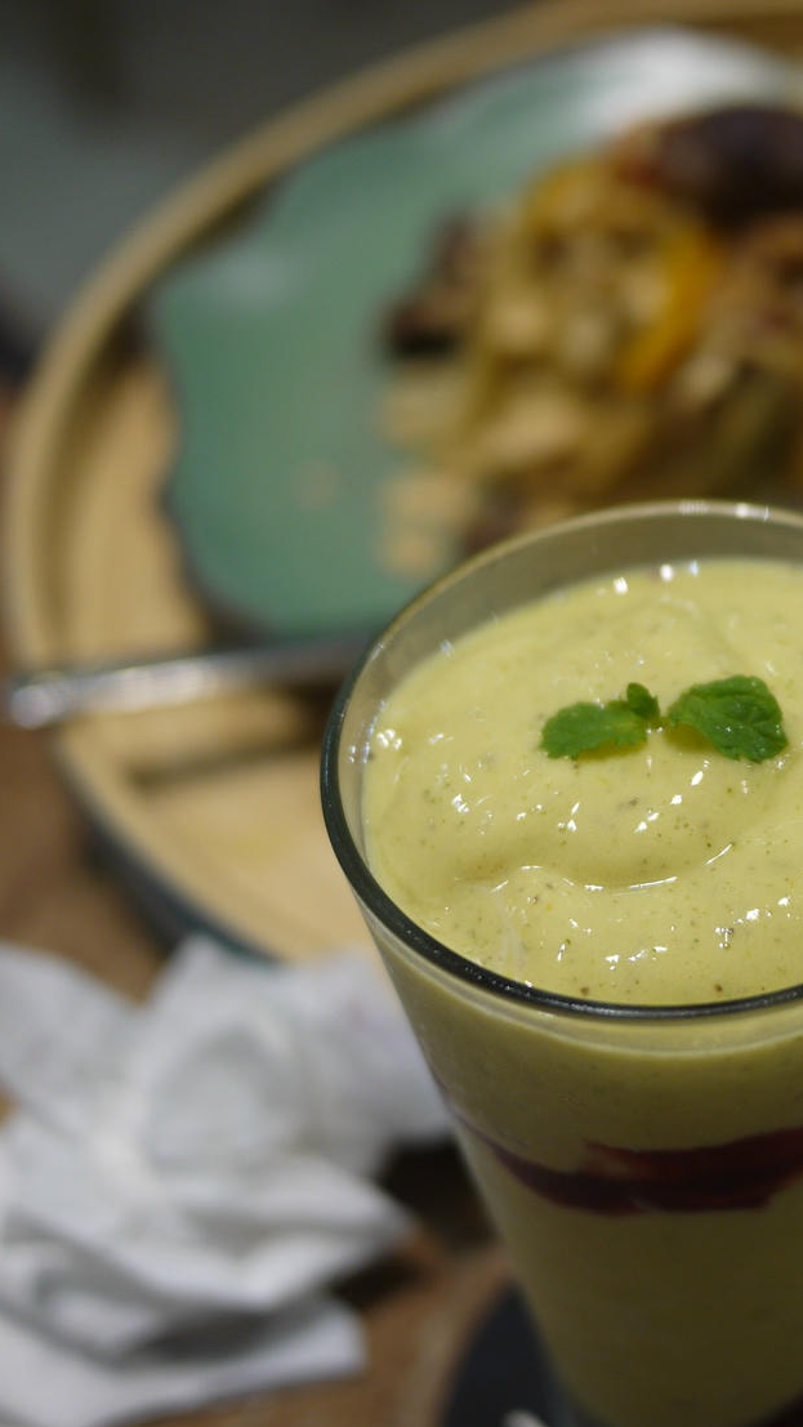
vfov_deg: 33.3
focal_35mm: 63
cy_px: 660
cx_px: 744
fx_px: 2384
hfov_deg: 18.8
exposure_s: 1/200
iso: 160
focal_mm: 20
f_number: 1.7
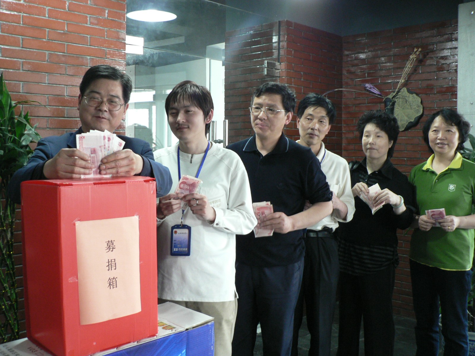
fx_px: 494
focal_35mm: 36
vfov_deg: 39.7
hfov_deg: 51.4
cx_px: 238
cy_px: 178
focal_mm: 6
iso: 200
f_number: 2.8
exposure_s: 1/15
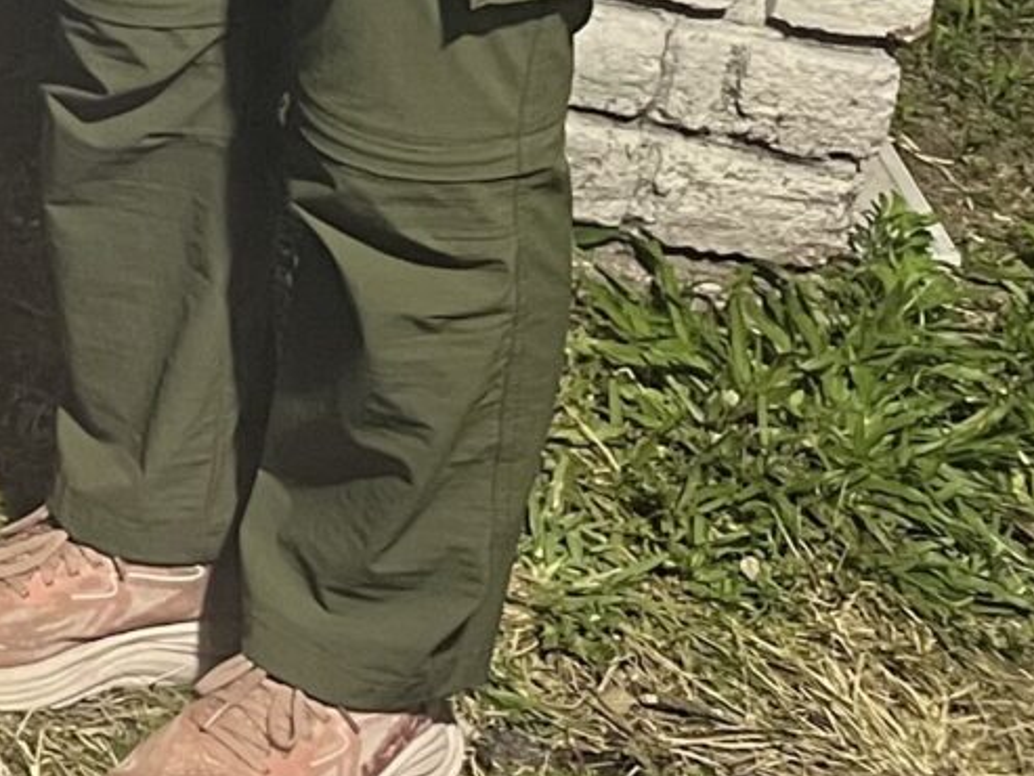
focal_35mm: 135
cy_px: -961
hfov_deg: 11.4
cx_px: -1630
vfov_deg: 9.9
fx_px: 4034
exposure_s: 1/60
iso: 320
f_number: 1.6
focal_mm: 5.1
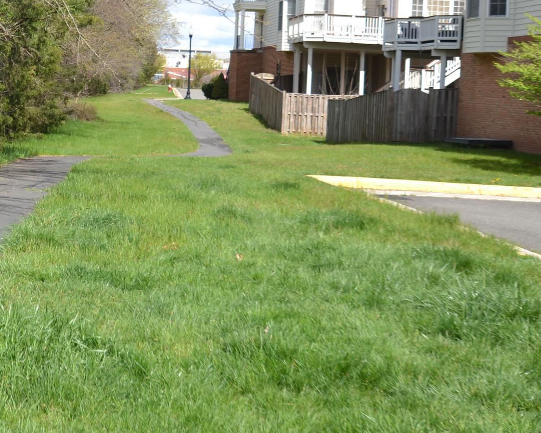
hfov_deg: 29.6
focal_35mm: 61
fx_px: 977
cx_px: 44
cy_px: 99
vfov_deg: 24.7
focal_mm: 22
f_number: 8
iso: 100
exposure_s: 1/200
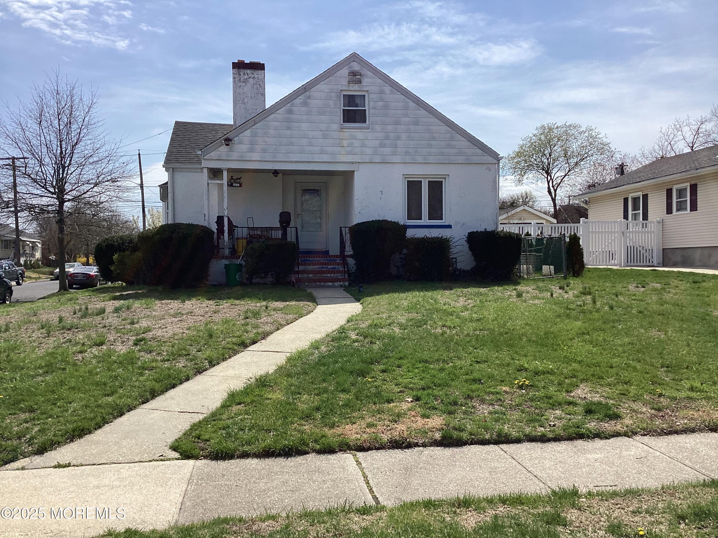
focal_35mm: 31
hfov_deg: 58.4
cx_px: 359
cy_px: 269
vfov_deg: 45.4
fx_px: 643
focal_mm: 3.3
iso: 25
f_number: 2.4
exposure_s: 1/1988
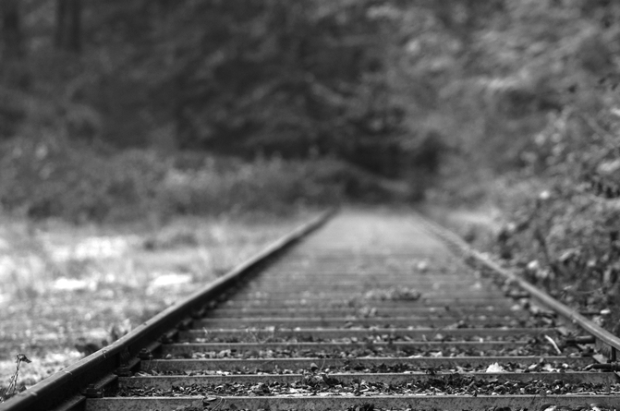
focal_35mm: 161
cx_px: 361
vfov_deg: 8.5
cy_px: 224
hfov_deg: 12.8
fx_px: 2768
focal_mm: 90
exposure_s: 1/160
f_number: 3.2
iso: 200
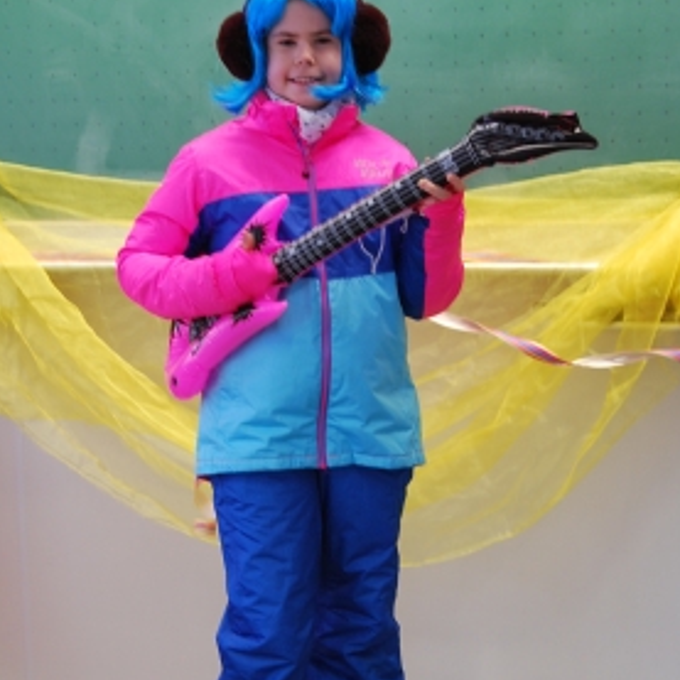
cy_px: 403
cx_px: 328
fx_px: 1845
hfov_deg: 20.9
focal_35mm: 83
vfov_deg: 20.9
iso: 360
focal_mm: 40
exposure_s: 1/30
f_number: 5
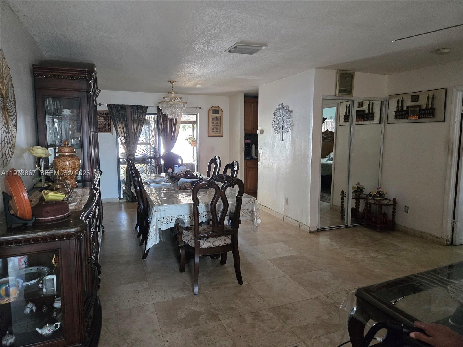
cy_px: 174
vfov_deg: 58.9
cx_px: 232
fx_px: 308
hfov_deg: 73.9
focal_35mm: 23
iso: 1000
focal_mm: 5.4
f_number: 1.8
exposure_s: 1/120
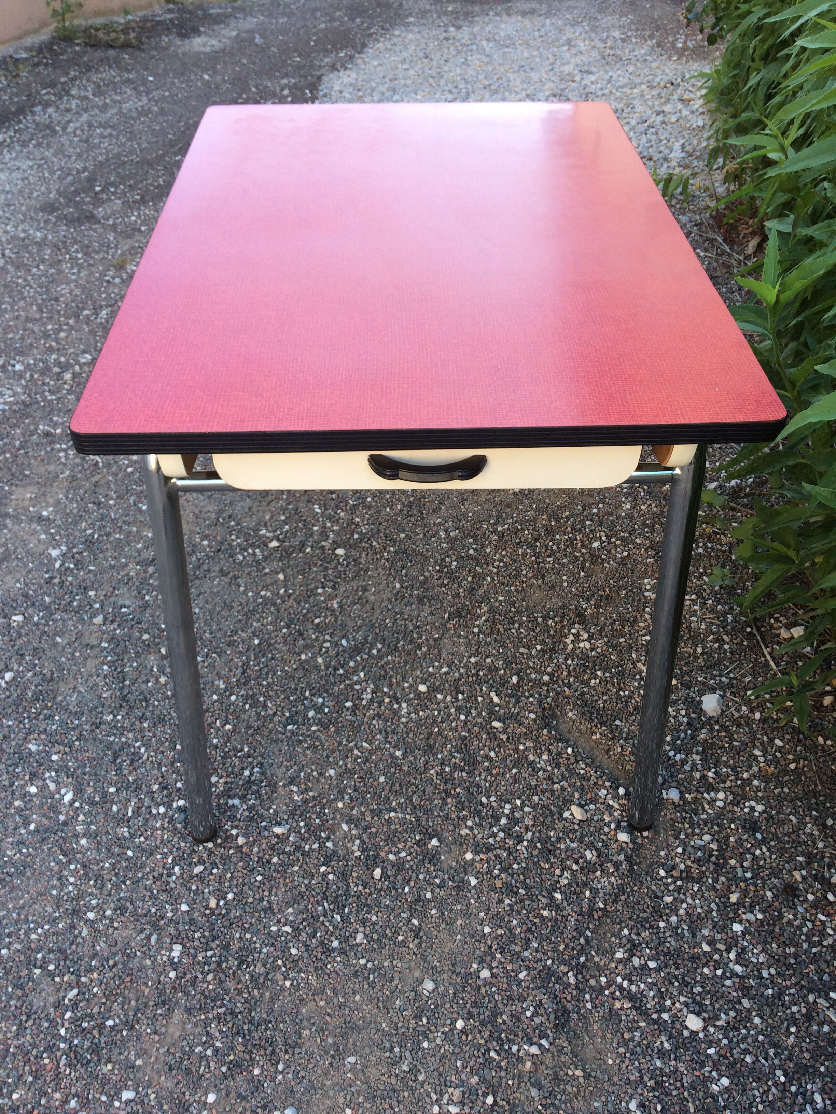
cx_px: 418
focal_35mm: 29
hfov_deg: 48.2
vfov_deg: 61.7
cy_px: 557
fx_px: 934
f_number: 2.2
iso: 50
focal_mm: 4.15
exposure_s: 1/100
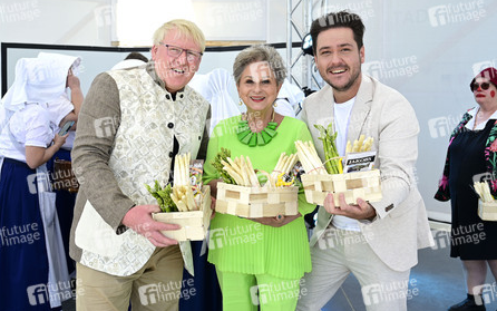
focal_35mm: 35
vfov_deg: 36.3
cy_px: 153
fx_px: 474
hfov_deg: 55.3
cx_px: 249
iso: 100
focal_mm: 34
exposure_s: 1/200
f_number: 5
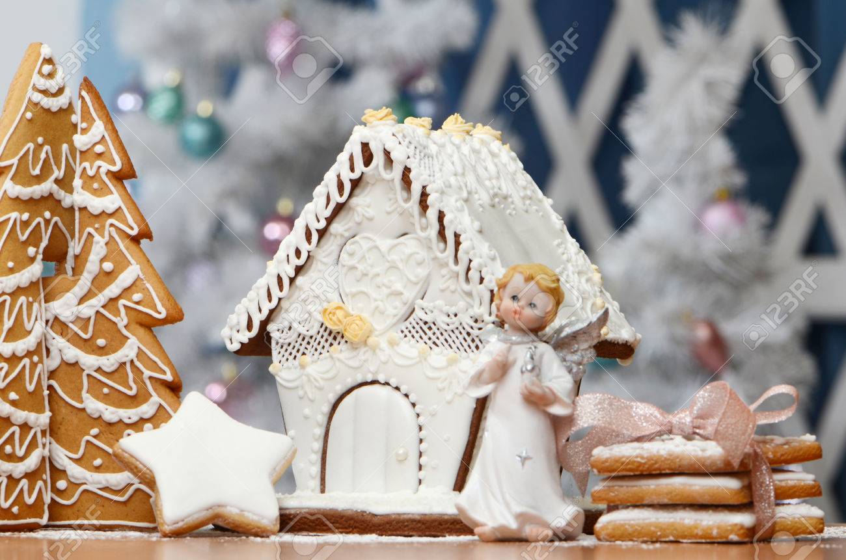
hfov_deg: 13.1
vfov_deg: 8.7
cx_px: 423
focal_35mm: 158
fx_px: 3694
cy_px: 280
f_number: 11
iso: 125
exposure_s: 1/125
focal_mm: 105
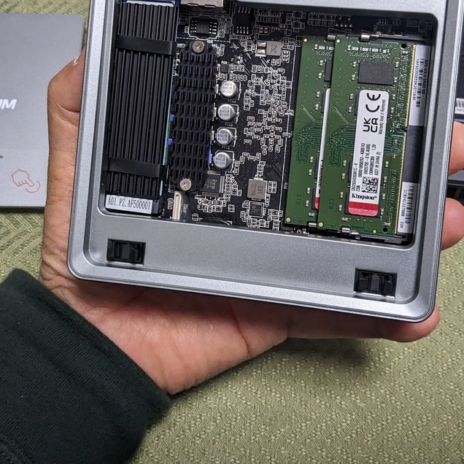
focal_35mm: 45
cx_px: 244
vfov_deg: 37.1
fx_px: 682
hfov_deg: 37.5
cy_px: 146
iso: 367
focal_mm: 4.38
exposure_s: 1/99.9
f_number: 1.73
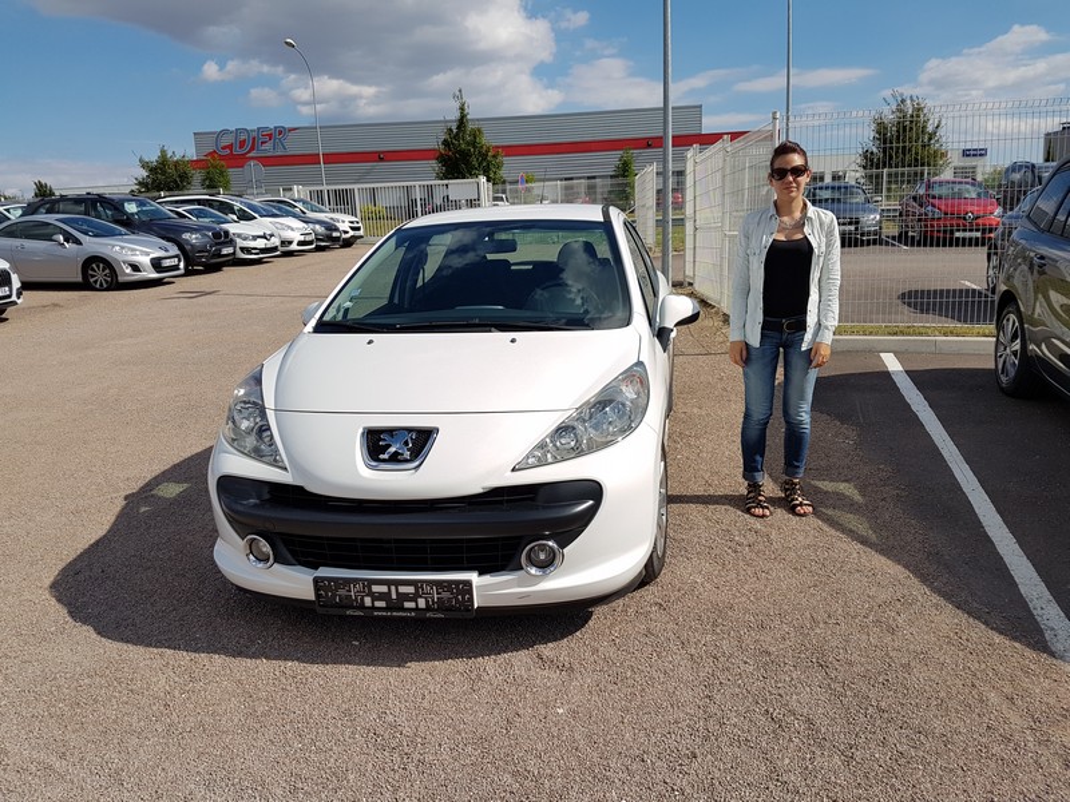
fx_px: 804
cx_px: 535
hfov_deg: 67.3
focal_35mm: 26
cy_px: 401
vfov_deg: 53.1
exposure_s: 1/3168
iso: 40
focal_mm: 4.2
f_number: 1.7
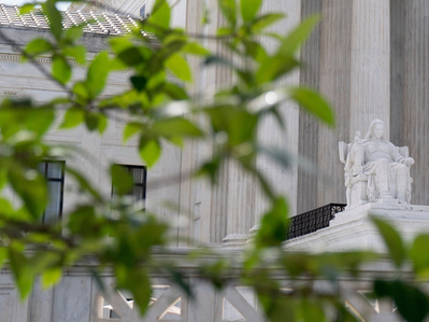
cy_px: 23
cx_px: 407
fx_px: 1437
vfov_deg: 12.6
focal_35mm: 116
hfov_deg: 16.7
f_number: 2.8
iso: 400
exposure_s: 1/3200
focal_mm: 47
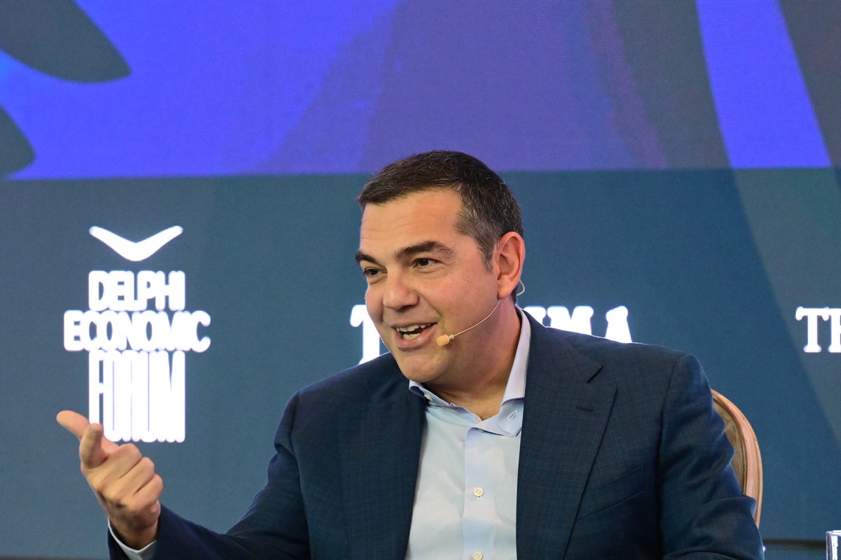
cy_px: 280
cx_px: 420
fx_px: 7008
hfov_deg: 6.9
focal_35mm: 300
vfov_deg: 4.6
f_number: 4.5
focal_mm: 200
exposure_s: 1/250
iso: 8000
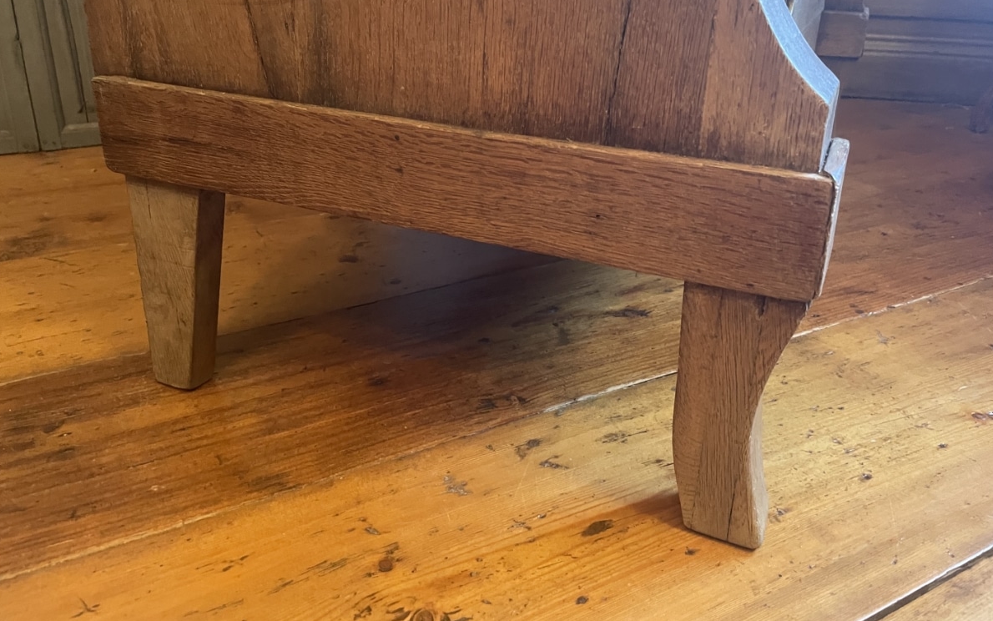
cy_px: 248
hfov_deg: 66.5
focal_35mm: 28
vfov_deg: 44.3
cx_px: 492
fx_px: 758
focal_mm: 4.2
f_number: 1.6
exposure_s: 1/25
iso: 500
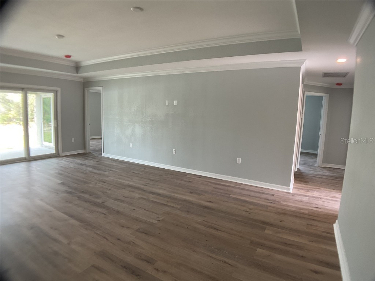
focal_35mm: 29
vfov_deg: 48.2
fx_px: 314
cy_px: 140
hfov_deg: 61.7
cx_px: 188
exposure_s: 1/60
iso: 50
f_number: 1.8
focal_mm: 3
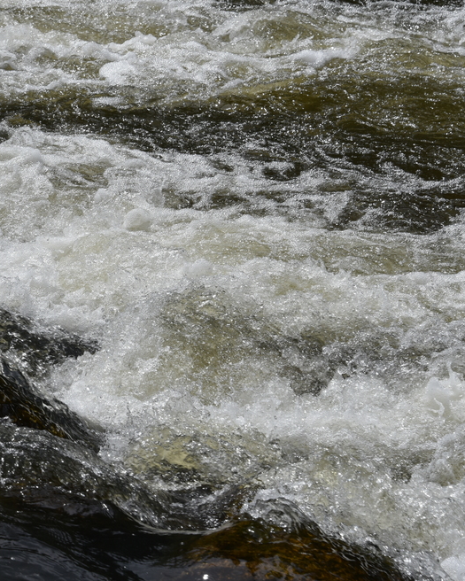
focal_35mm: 205
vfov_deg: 9.4
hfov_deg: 7.5
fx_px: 3526
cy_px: 242
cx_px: 20
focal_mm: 112
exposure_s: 1/500
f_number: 11
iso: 100
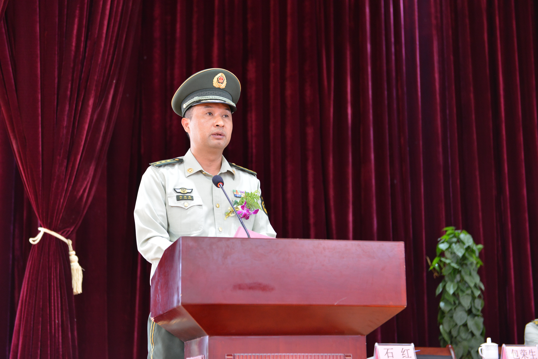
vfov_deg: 19.5
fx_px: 1046
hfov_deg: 28.8
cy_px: 180
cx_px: 269
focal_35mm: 70
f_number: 4
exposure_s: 1/80
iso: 1250
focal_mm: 70
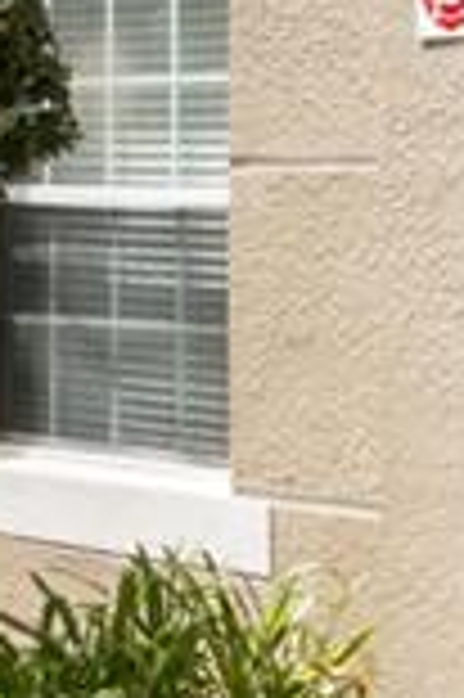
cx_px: 374
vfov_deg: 17.2
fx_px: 2248
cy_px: -5
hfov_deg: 11.7
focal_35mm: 116
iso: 160
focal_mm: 10
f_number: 18
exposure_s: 1/80
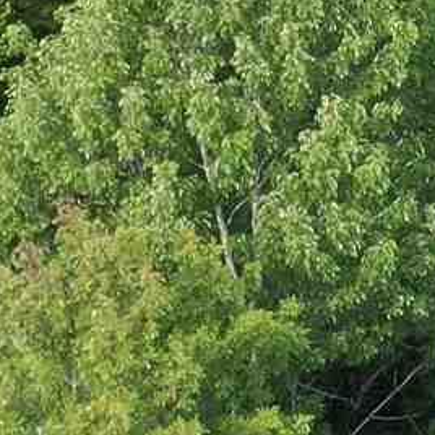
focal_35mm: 273
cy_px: -810
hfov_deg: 5.6
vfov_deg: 6.0
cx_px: 1649
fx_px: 3881
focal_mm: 10.26
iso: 100
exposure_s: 1/200
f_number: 4.5
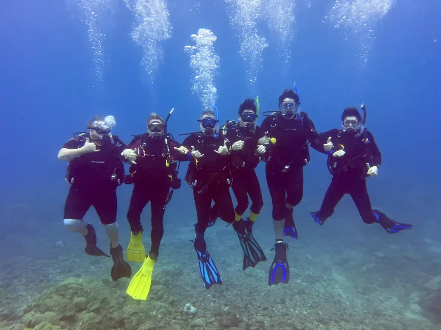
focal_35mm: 26
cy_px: 165
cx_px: 220
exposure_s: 1/121
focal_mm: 5.7
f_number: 1.5
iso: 80
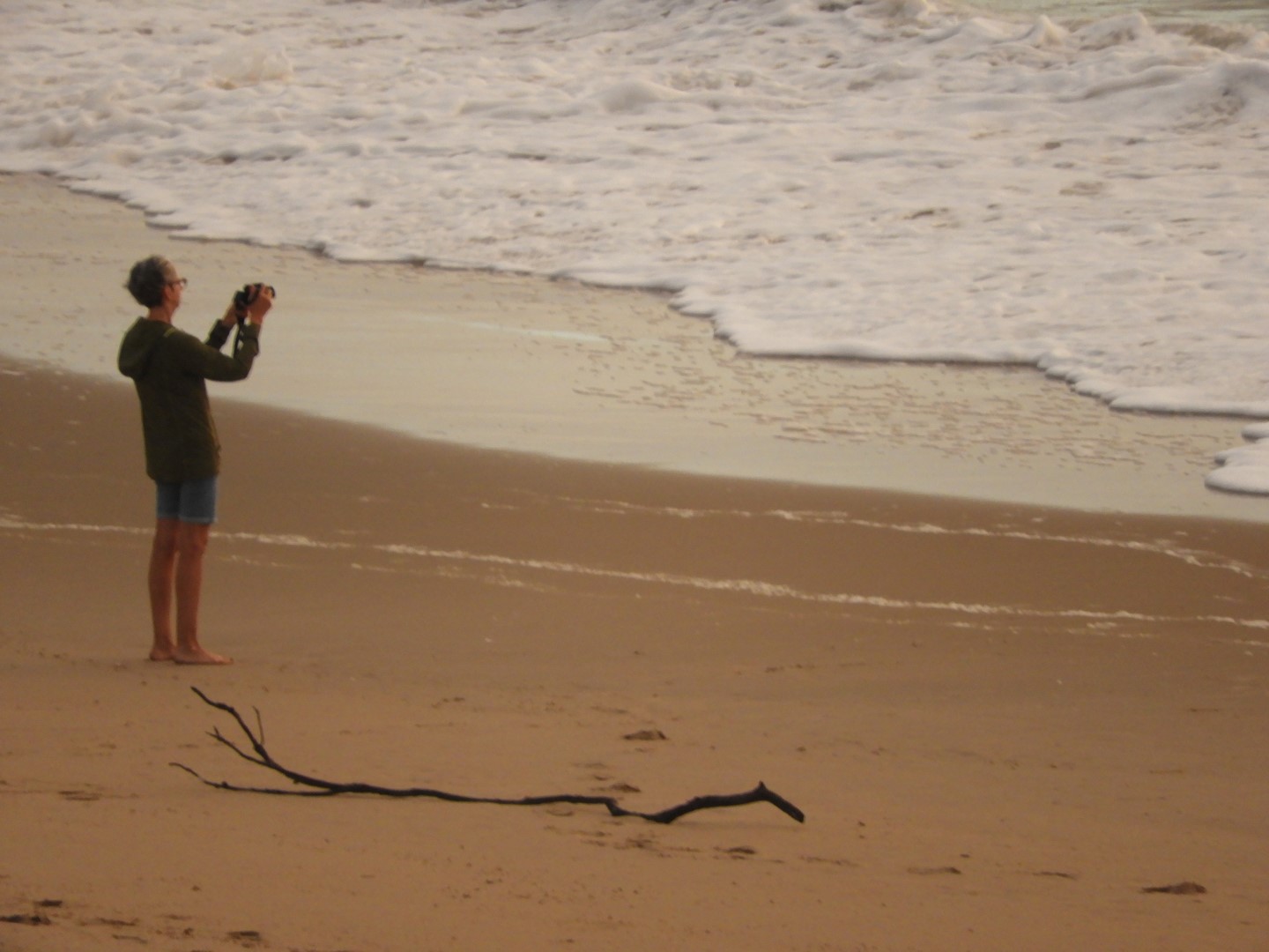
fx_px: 43991
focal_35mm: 1200
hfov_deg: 1.7
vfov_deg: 1.2
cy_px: 476
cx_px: 634
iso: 400
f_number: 6
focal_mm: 215
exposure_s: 1/60
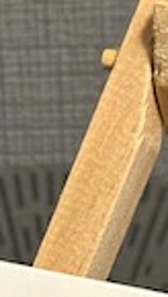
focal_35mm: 288
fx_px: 2272
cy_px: 608
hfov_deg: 4.2
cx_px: 160
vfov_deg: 7.2
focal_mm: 6.86
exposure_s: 1/41
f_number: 1.78
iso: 250
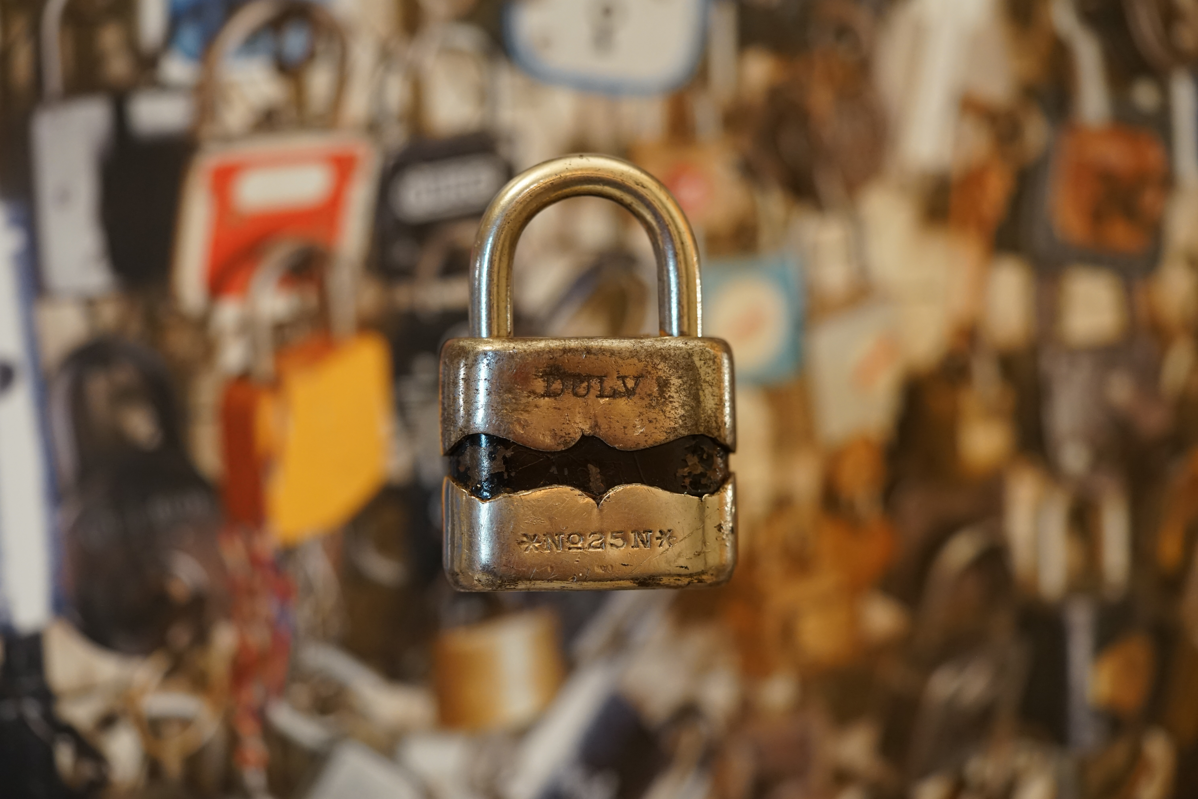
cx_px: 599
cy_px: 400
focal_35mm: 90
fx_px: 2995
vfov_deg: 15.2
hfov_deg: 22.6
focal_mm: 90
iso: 1600
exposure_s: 1/100
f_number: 3.2
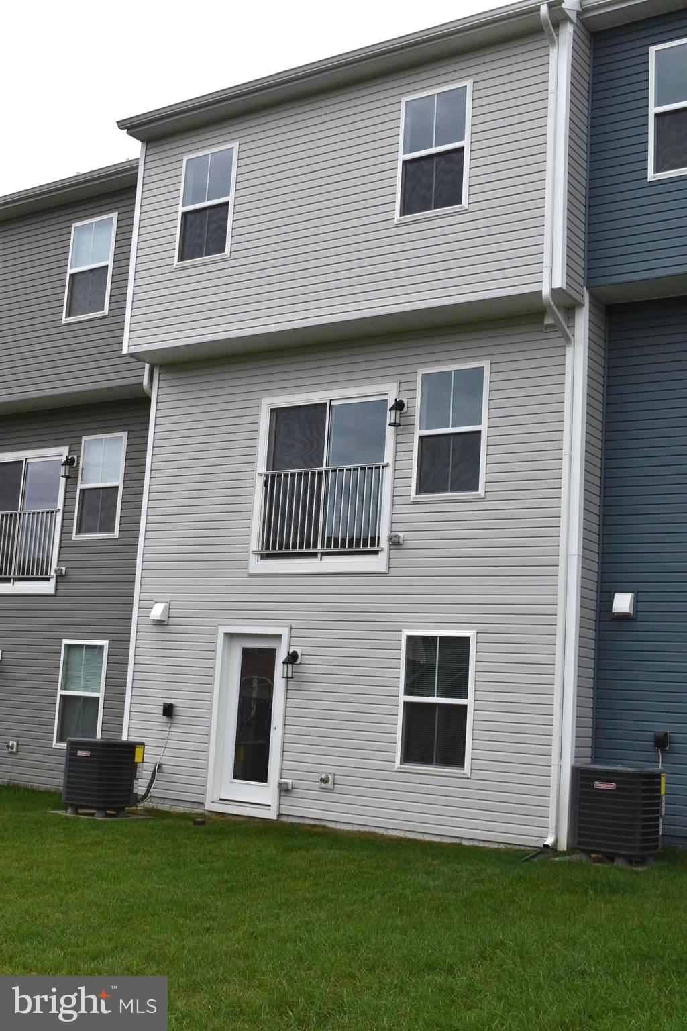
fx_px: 1159
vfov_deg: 47.9
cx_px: 344
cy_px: 516
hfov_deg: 33.0
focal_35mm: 40
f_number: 10
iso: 200
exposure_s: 1/400
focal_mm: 27
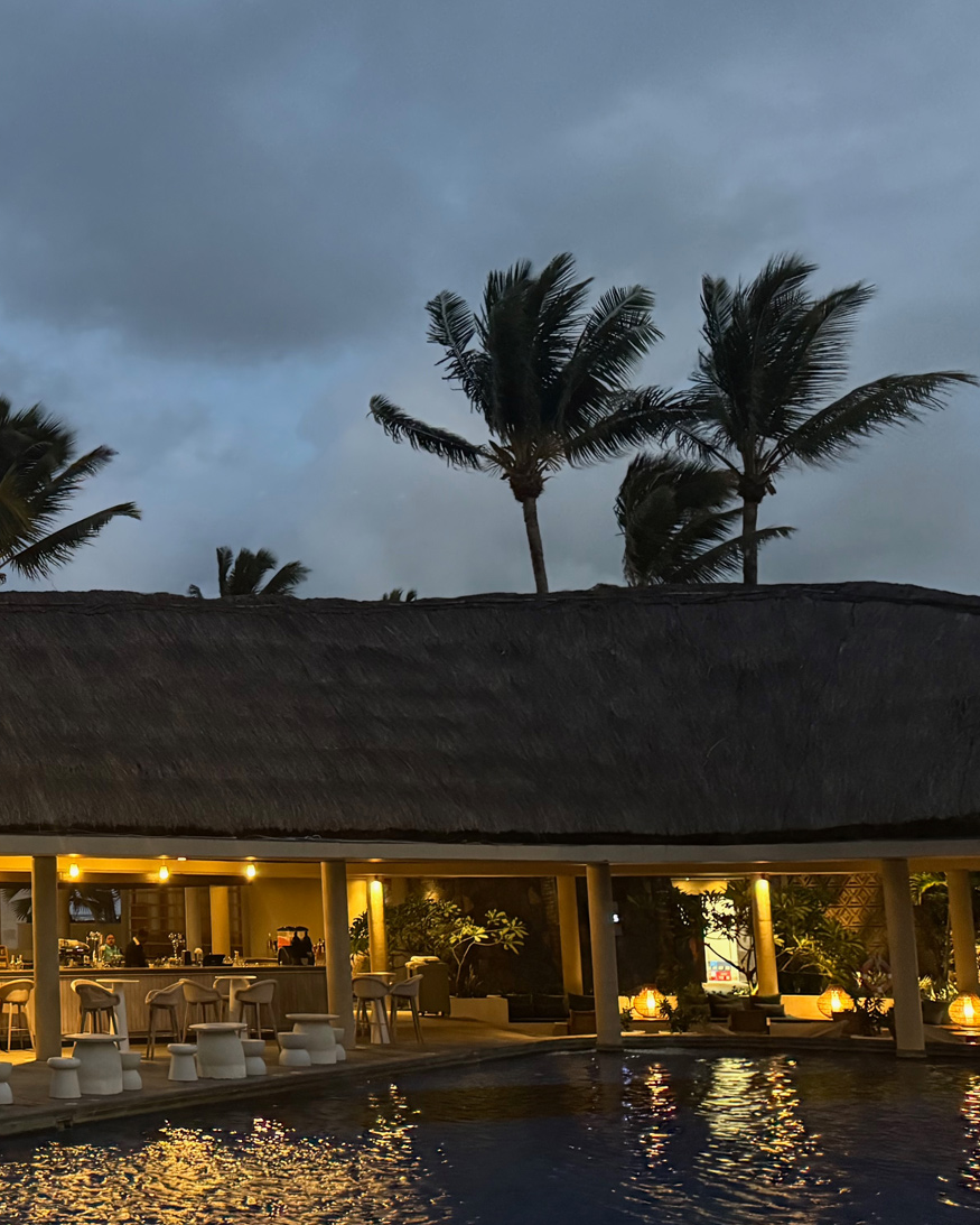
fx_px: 1631
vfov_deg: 41.1
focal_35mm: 45
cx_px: -95
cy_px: 685
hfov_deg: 30.1
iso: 800
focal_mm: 6.76
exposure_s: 1/25
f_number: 1.78
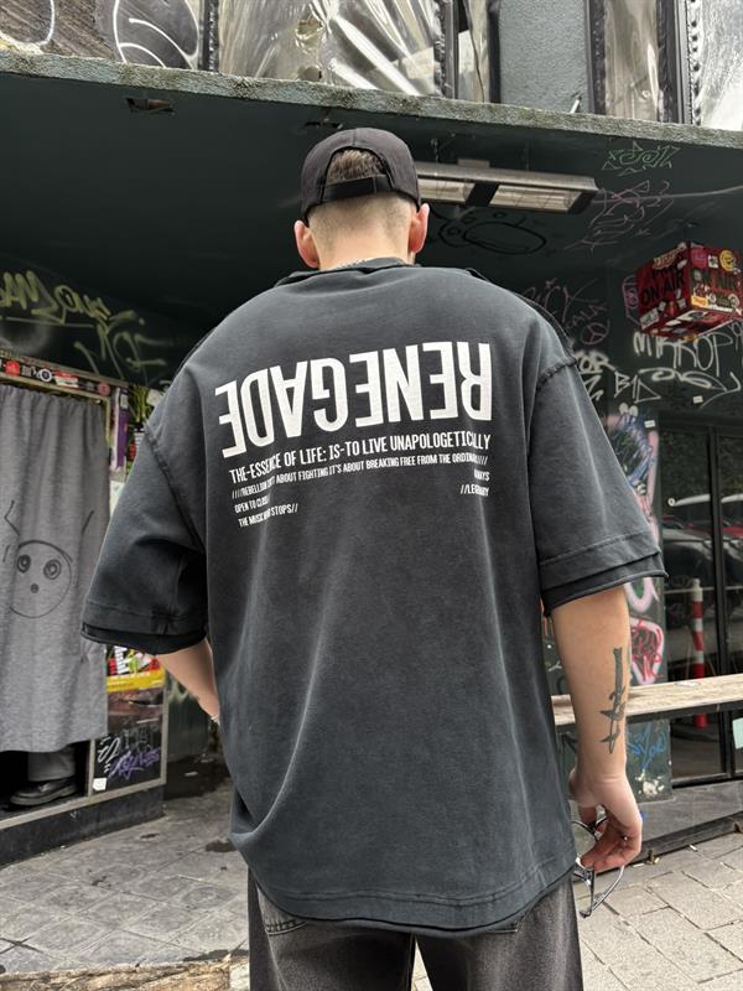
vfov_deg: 71.6
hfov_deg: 56.8
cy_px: 496
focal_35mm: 24
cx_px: 372
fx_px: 687
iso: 125
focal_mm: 6.76
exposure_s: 1/243
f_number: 1.78
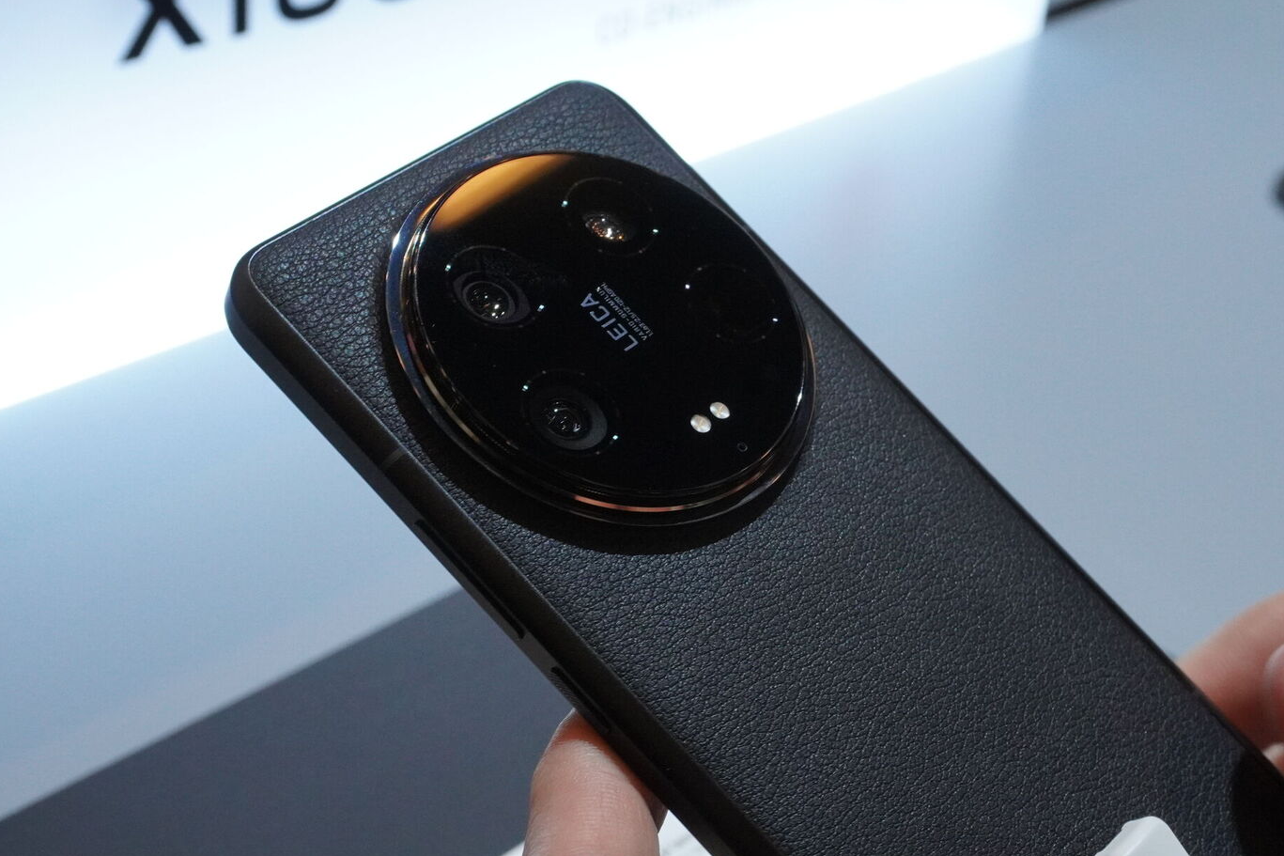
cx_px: 759
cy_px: 522
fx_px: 2104
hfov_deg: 33.8
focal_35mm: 59
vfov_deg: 22.9
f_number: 8
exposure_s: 1/160
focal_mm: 28
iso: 2000
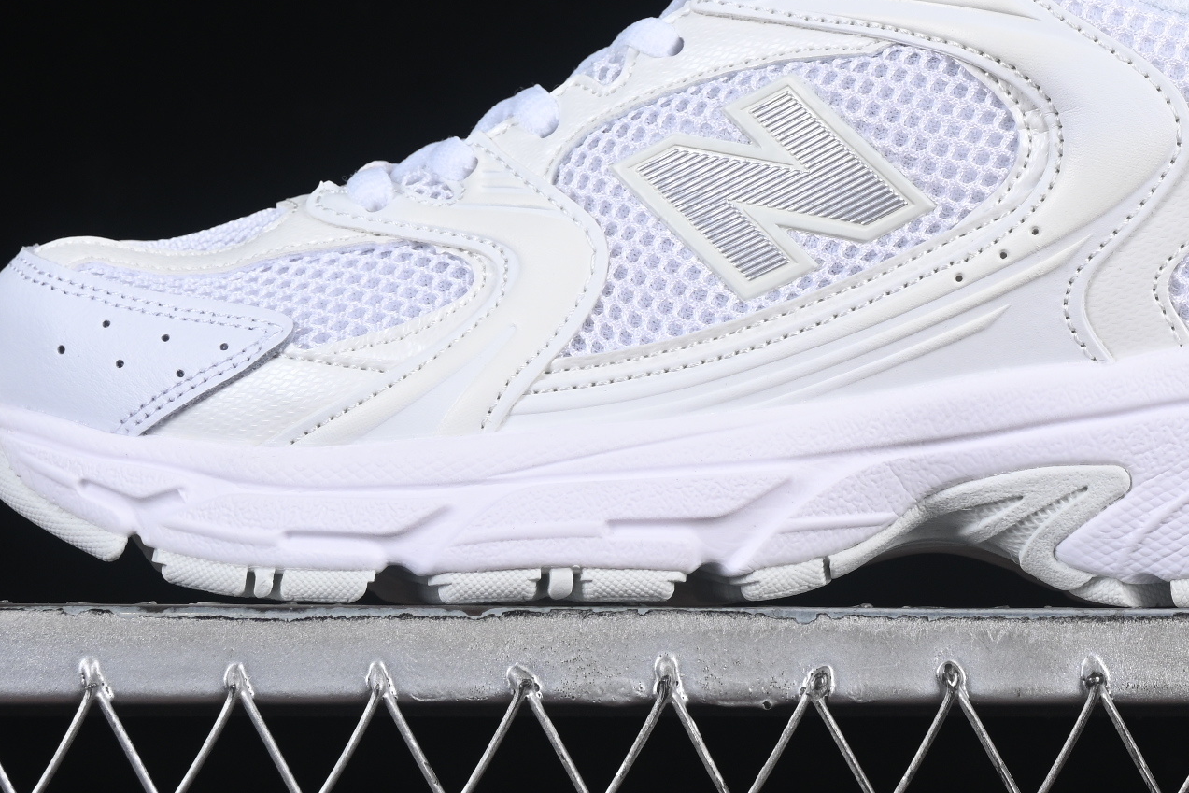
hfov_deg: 12.5
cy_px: 68
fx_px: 5417
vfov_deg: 8.3
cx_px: 829
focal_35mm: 164
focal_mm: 50
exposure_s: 1/80
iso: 160
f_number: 8
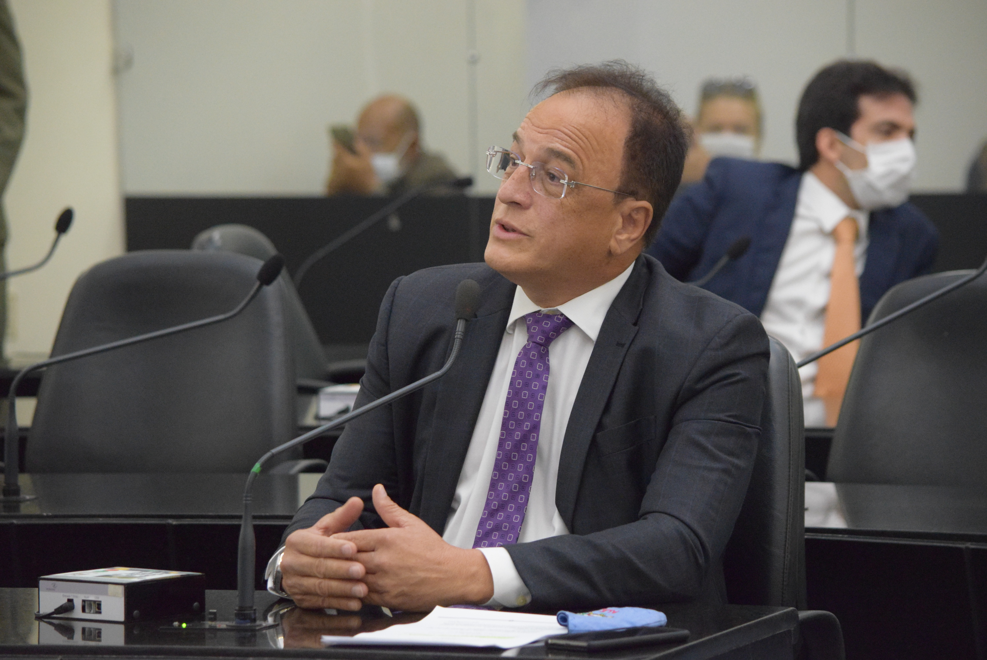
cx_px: 494
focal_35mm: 188
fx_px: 5144
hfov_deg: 11.0
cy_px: 330
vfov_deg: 7.3
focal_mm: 125
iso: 5000
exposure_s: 1/125
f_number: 4.8
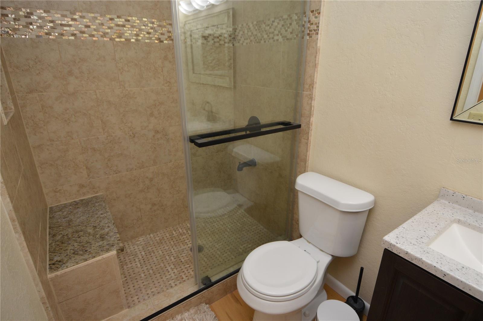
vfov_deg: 67.3
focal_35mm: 18
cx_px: 242
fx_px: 241
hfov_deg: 90.1
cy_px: 160
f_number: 4
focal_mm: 12
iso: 500
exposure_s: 1/60
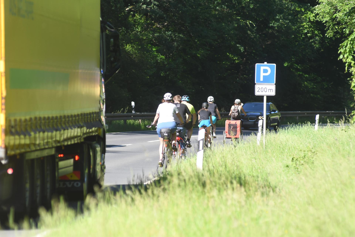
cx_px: 178
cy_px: 118
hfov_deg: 7.4
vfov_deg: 5.0
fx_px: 2731
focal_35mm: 277
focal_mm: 185
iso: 400
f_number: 4.5
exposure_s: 1/1250
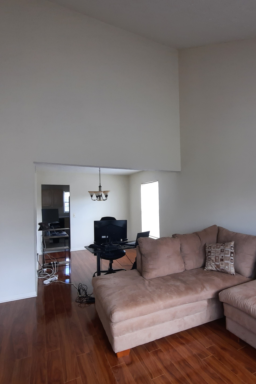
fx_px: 203
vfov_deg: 86.9
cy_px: 200
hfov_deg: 63.8
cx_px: 157
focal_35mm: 19
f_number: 2.2
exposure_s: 1/40
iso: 64
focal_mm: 1.74
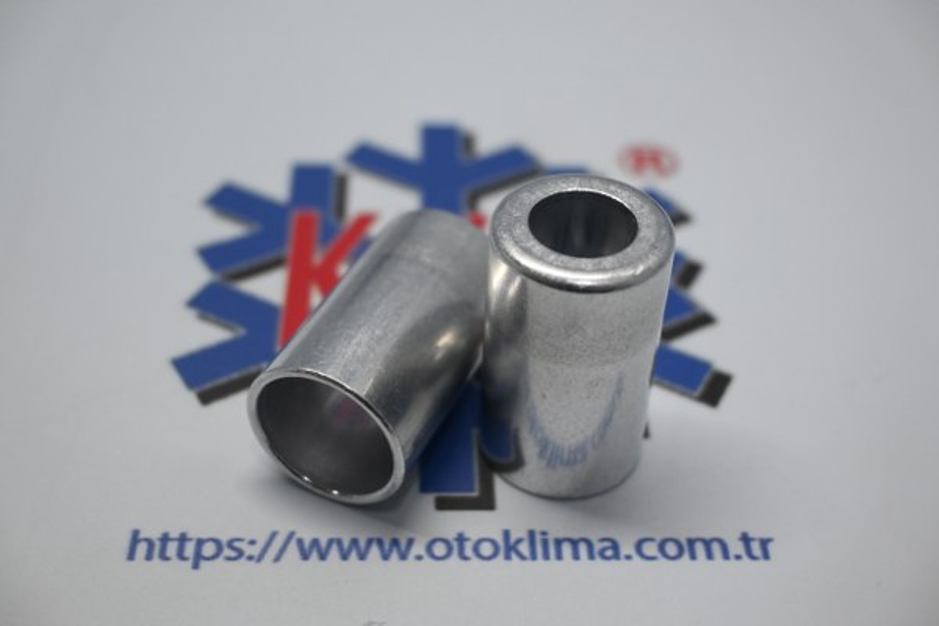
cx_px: 470
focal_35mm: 47
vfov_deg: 28.5
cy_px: 313
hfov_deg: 41.7
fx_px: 1232
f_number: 5
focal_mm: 31.5
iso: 720
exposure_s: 1/125
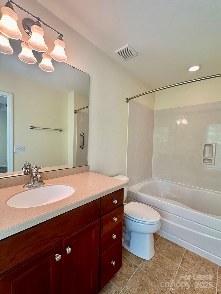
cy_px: 147
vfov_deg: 102.1
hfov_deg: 85.7
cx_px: 110
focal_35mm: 14
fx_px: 119
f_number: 2.2
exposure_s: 1/120
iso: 160
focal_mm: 2.22
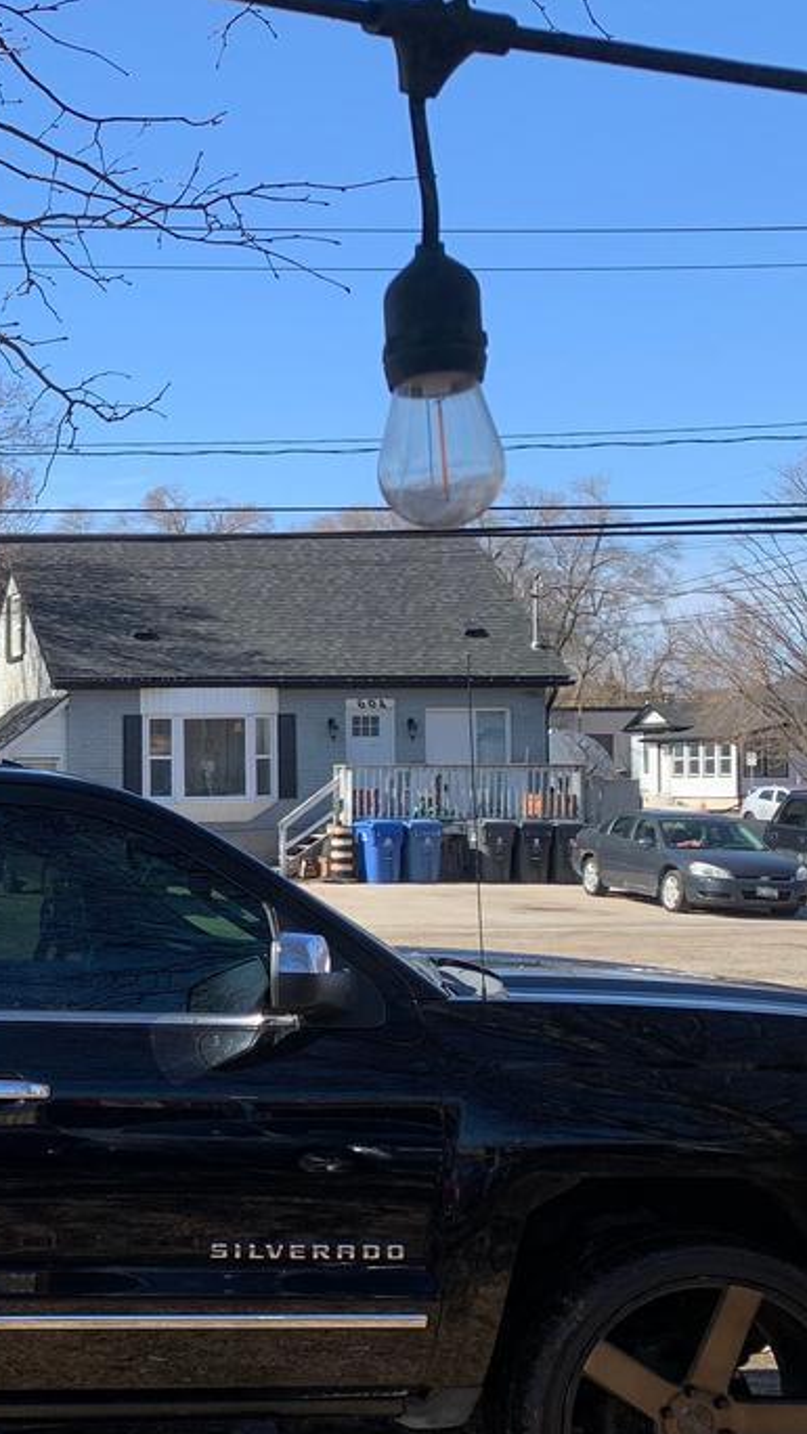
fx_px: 2015
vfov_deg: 39.1
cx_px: -262
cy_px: 769
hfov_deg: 20.5
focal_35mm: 53
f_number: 1.8
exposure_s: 1/1350
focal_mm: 4.25
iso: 25
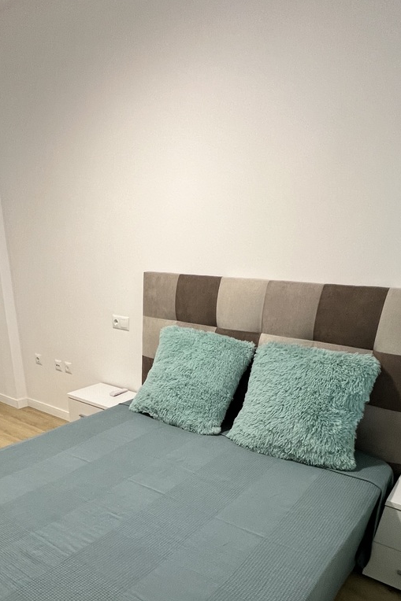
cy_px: 466
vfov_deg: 69.9
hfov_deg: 54.4
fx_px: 384
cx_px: 148
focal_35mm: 23
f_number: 1.8
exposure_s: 1/51
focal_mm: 1.57
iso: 200
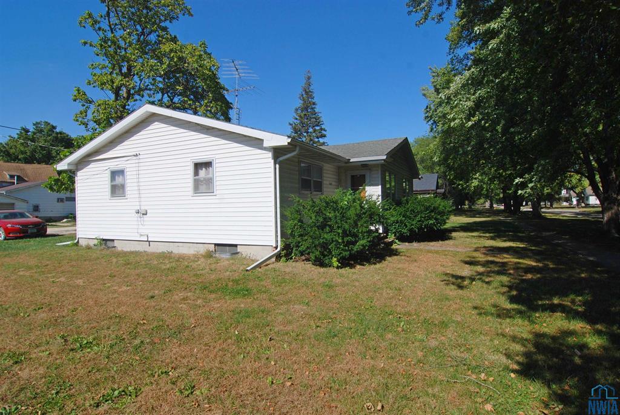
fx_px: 310
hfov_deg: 89.9
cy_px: 208
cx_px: 310
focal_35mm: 18
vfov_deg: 67.5
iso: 100
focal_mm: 12
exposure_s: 1/320
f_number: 9
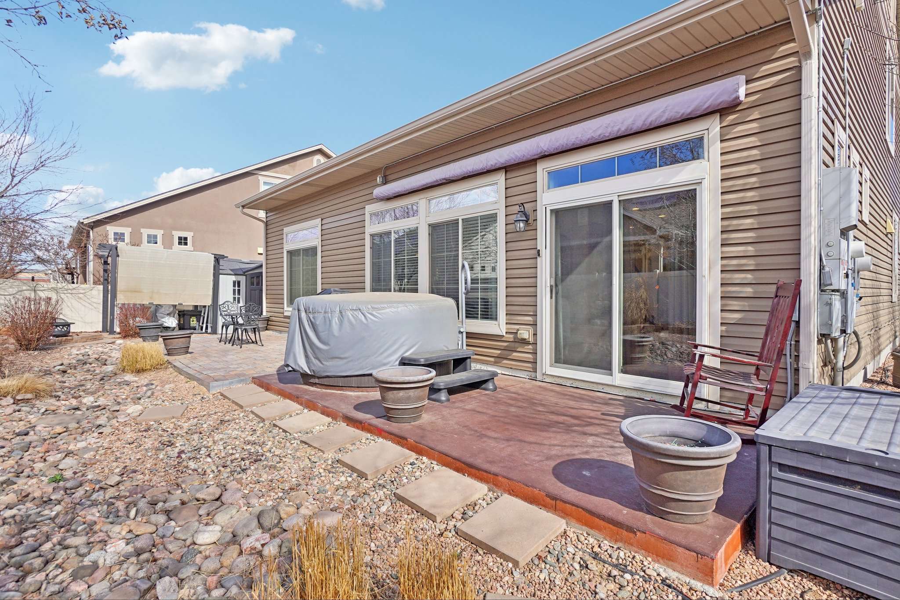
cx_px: 450
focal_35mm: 18
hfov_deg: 90.0
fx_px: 450
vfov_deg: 67.4
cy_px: 300
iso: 100
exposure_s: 1/160
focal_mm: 12
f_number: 8
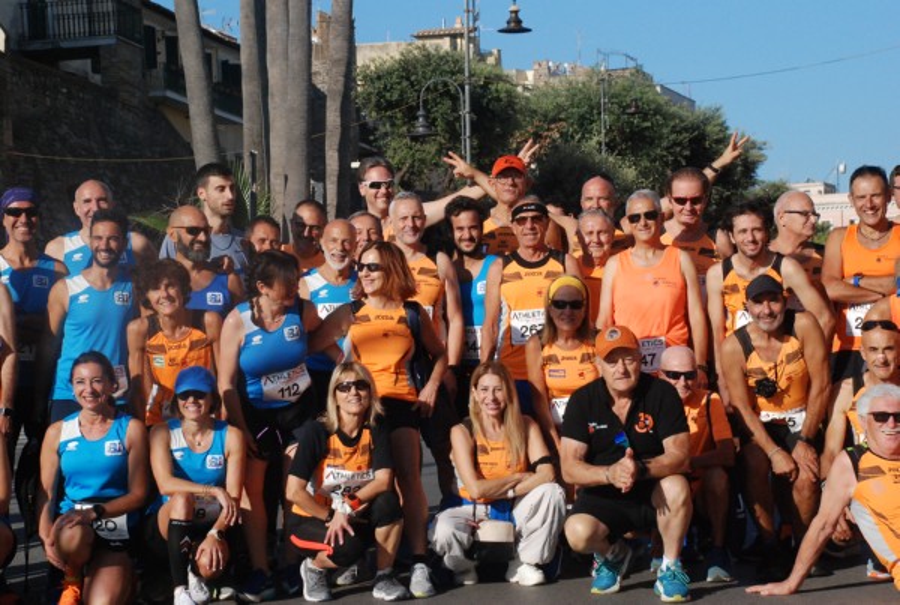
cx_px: 450
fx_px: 2330
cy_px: 302
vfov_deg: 14.8
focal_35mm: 93
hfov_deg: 21.9
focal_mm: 62
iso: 1000
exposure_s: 1/2000
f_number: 8
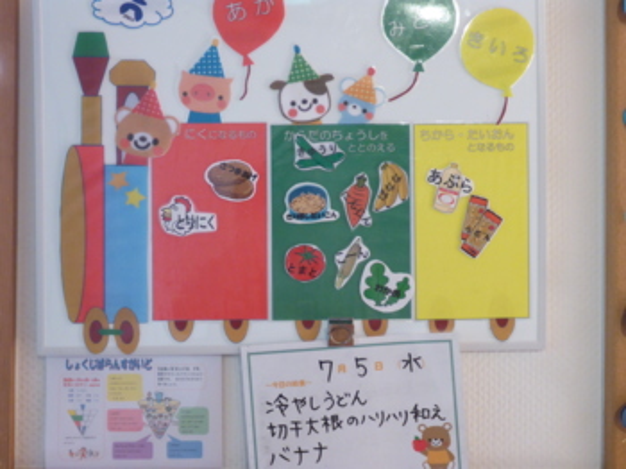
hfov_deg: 43.0
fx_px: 795
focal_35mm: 44
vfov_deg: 32.8
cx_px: 313
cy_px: 234
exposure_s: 1/20
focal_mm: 7.8
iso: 400
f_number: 4.3
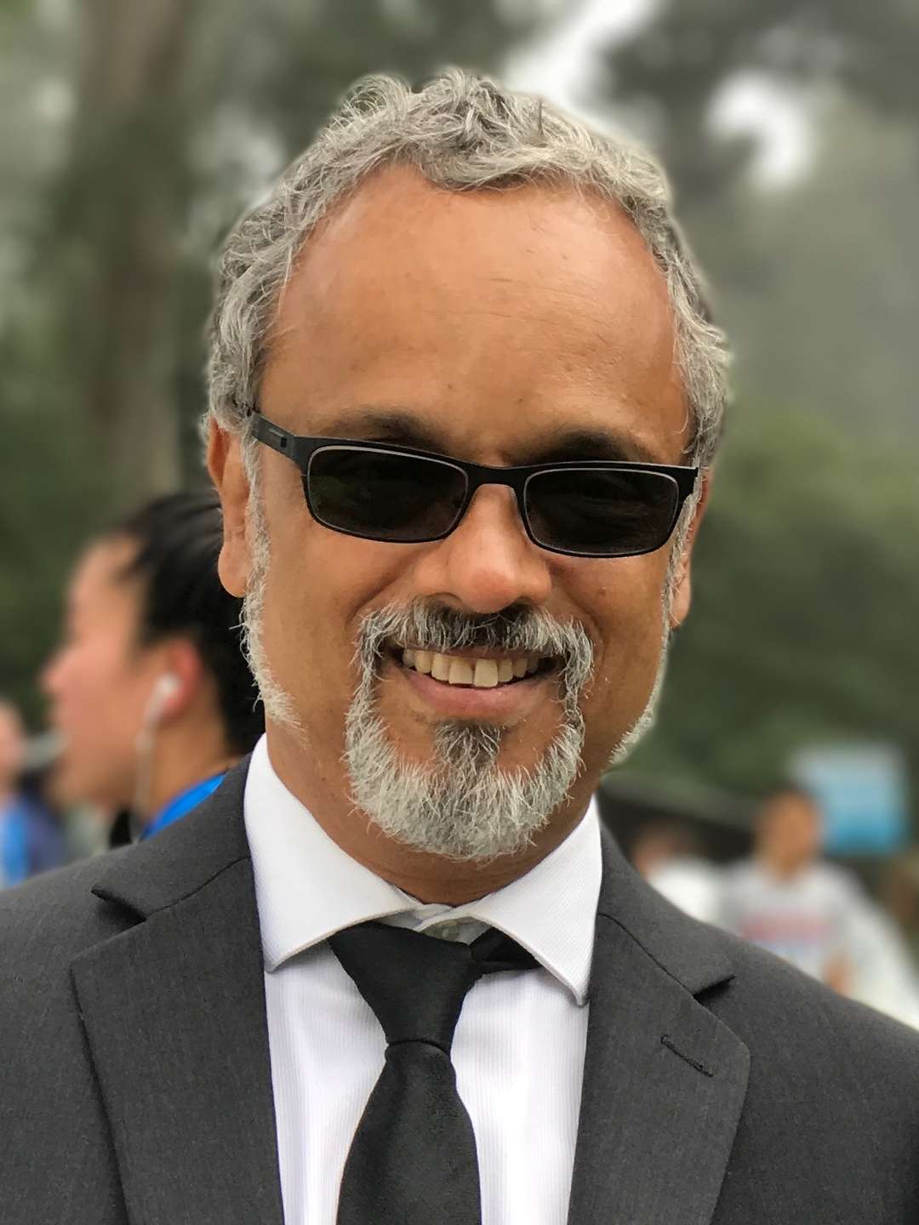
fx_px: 2018
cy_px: 612
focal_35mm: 57
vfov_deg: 33.8
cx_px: 460
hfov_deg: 25.7
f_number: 2.8
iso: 20
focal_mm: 6.6
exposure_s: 1/144
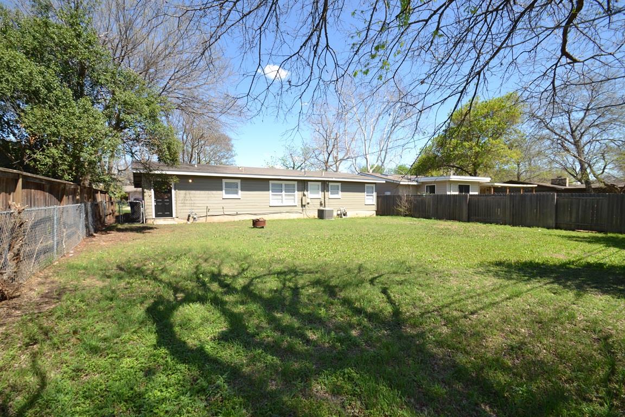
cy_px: 208
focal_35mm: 15
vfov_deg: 77.3
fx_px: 260
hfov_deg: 100.4
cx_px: 312
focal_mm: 10
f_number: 7.1
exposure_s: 1/200
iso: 100
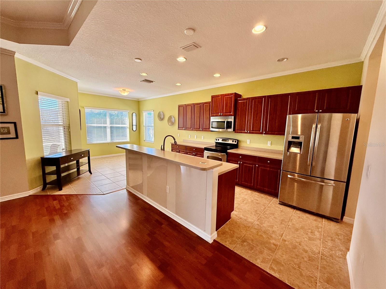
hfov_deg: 102.1
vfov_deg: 85.7
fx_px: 156
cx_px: 193
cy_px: 144
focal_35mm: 14
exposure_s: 1/120
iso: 200
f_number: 2.2
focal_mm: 2.22
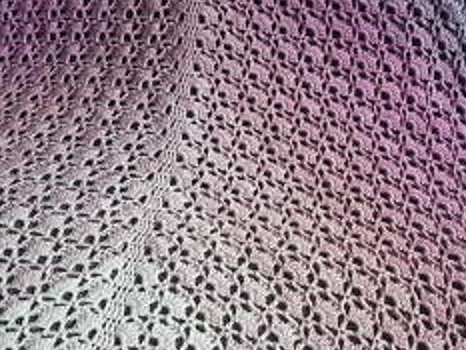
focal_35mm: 39
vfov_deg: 36.1
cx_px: 283
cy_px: 260
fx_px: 525
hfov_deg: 47.5
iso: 200
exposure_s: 1/25
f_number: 1.7
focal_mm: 4.2
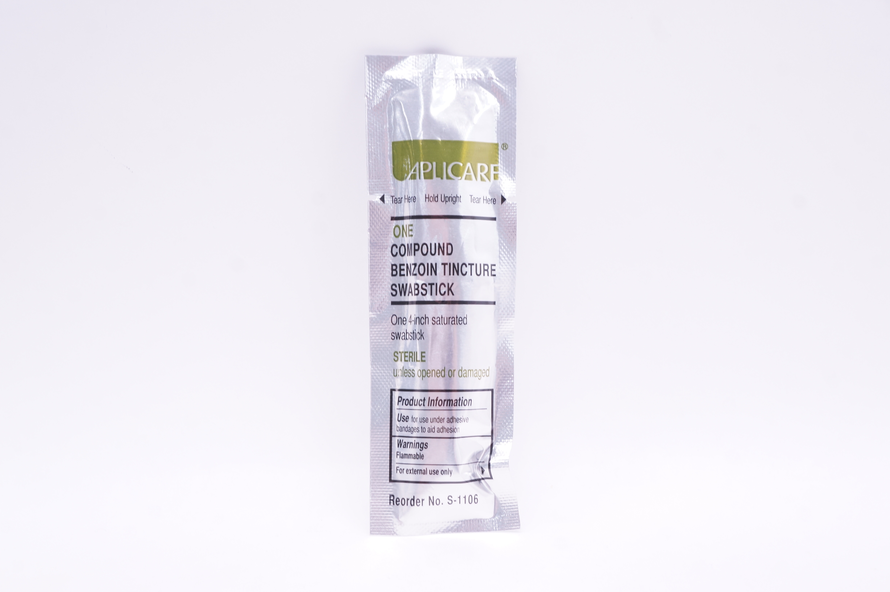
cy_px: 296
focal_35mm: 52
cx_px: 445
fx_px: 1297
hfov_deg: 37.9
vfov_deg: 25.7
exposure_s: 1/20
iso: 400
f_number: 9
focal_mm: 35
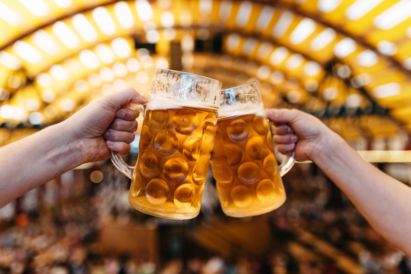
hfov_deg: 54.4
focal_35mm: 35
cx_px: 206
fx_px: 400
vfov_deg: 37.9
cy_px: 137
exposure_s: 1/320
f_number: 2
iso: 110
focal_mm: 35
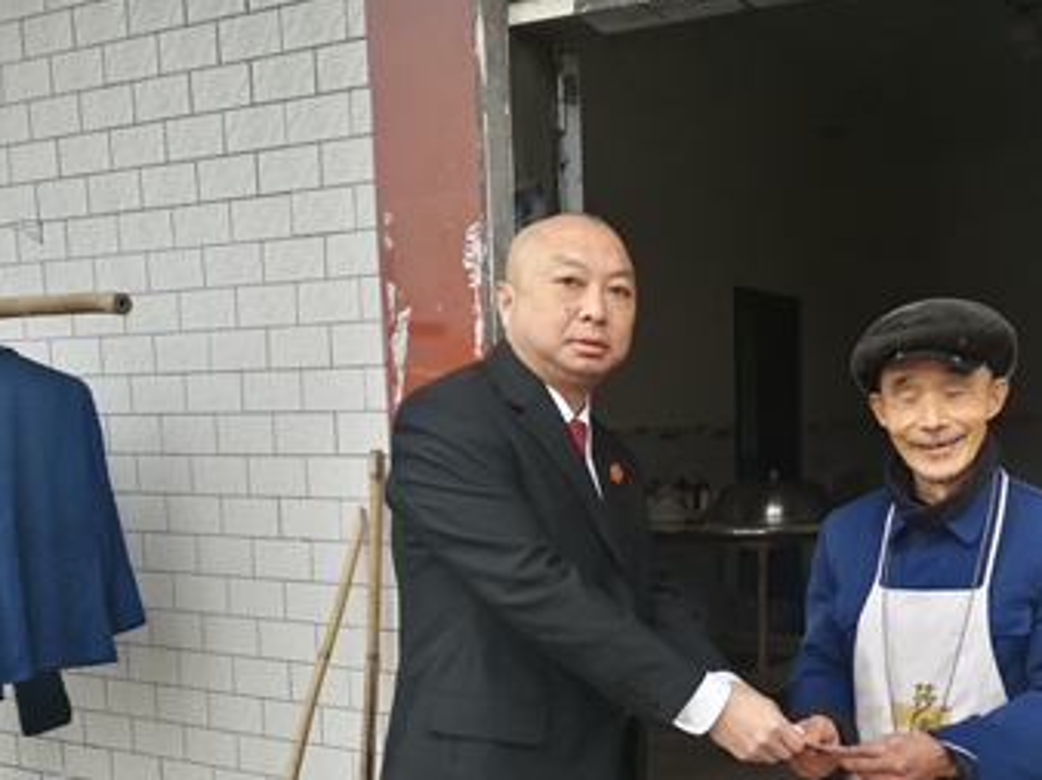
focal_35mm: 40
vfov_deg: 35.3
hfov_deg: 45.7
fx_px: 1203
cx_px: 740
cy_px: 569
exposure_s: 1/60
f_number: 2.2
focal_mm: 4.5
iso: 200
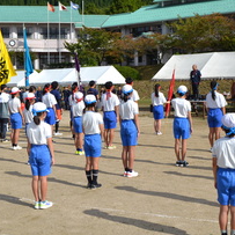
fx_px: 422
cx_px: 126
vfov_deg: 31.0
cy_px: 94
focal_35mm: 55
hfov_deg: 31.1
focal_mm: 22
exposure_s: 1/320
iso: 100
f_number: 9
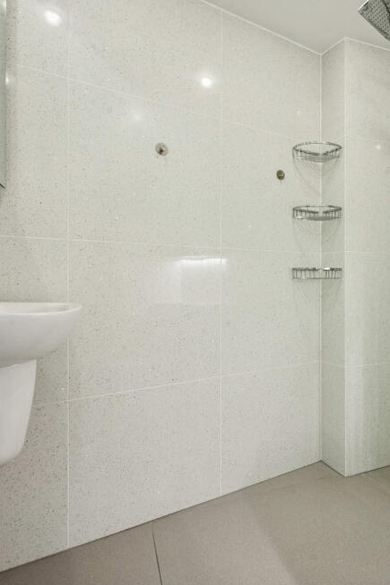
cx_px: 336
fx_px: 406
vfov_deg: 71.5
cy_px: 291
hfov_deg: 47.2
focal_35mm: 25
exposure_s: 1/15
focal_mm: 16
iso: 500
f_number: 11
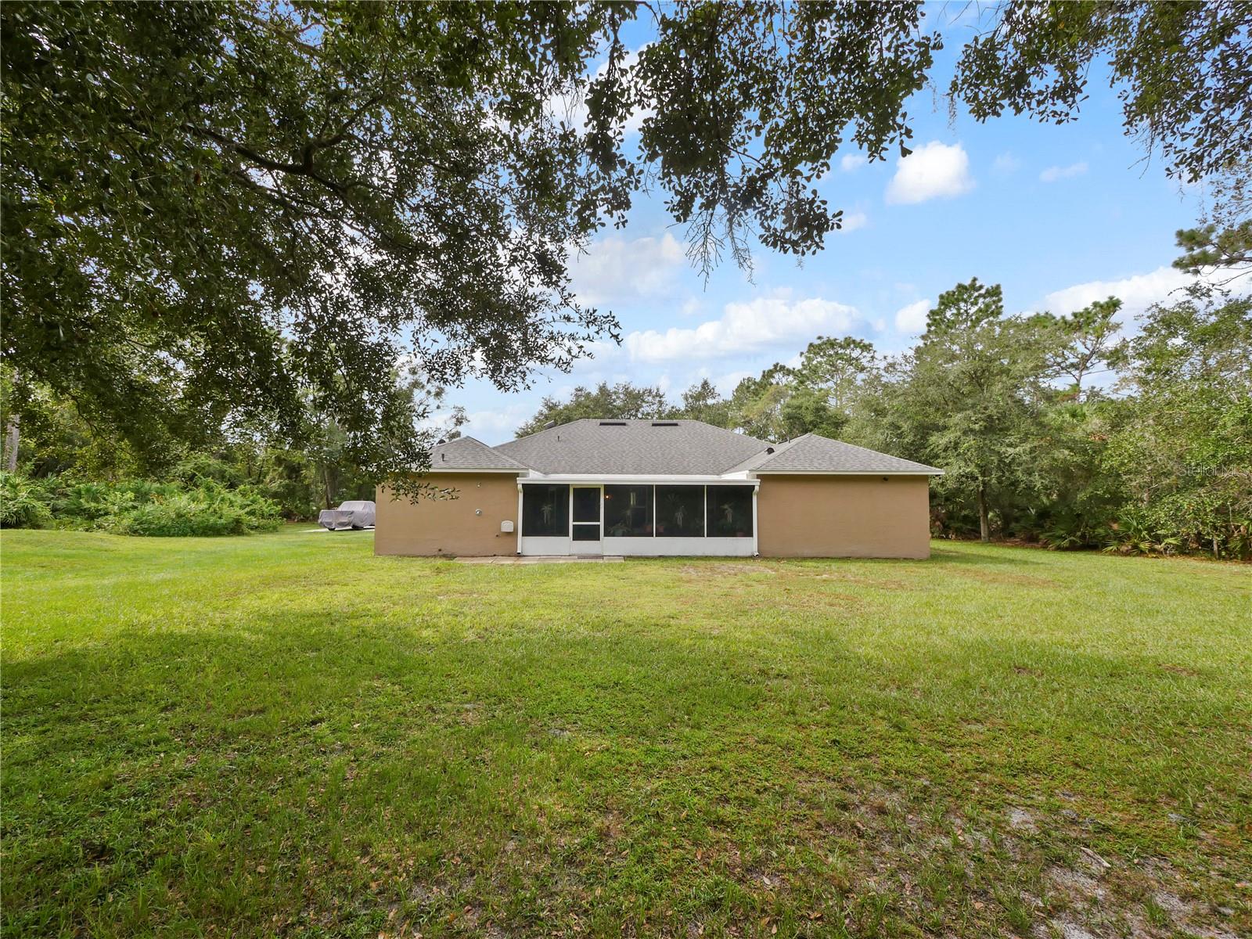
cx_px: 626
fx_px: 506
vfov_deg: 85.7
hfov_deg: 102.1
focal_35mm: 14
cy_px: 470
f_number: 6.3
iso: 200
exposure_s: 1/320
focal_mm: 7
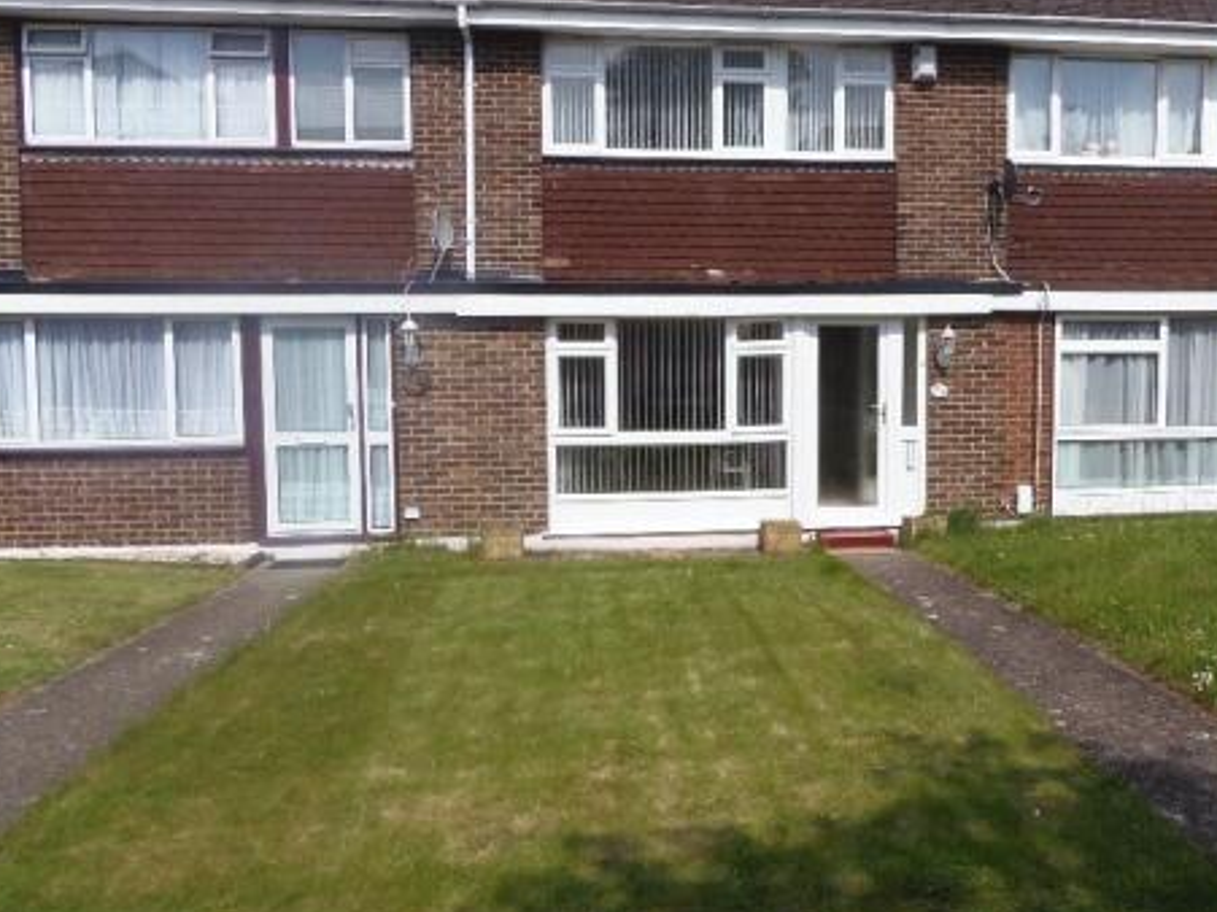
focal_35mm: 31
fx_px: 1090
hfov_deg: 57.8
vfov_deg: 45.4
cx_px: 743
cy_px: 417
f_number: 5.5
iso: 64
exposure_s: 1/400
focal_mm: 4.3
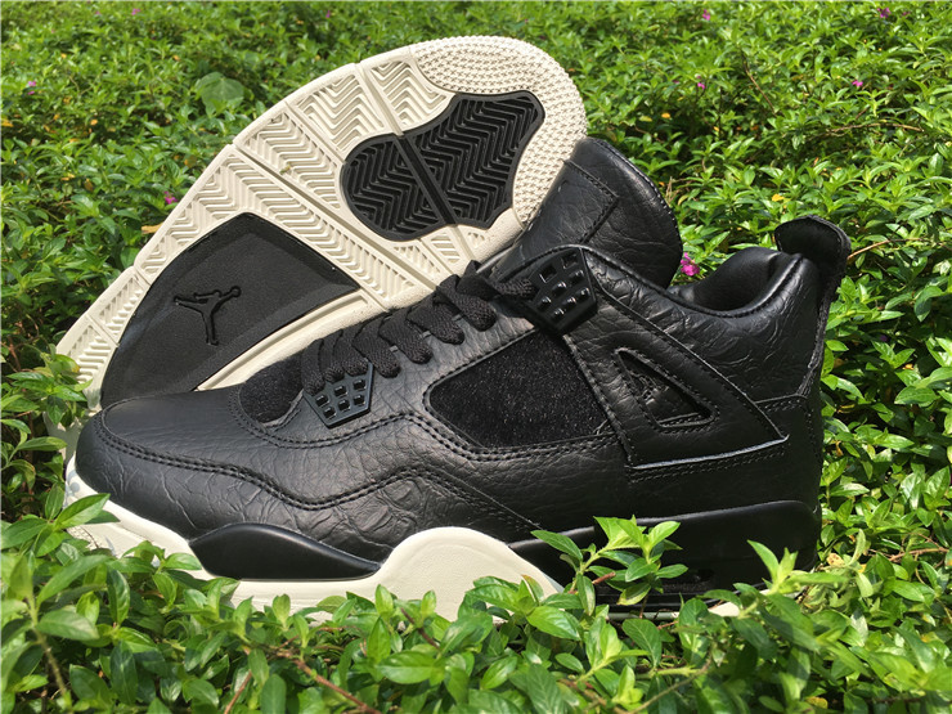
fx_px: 798
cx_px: 476
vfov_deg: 48.2
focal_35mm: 29
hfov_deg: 61.7
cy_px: 357
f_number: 2.2
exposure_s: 1/1115
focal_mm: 4.15
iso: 25
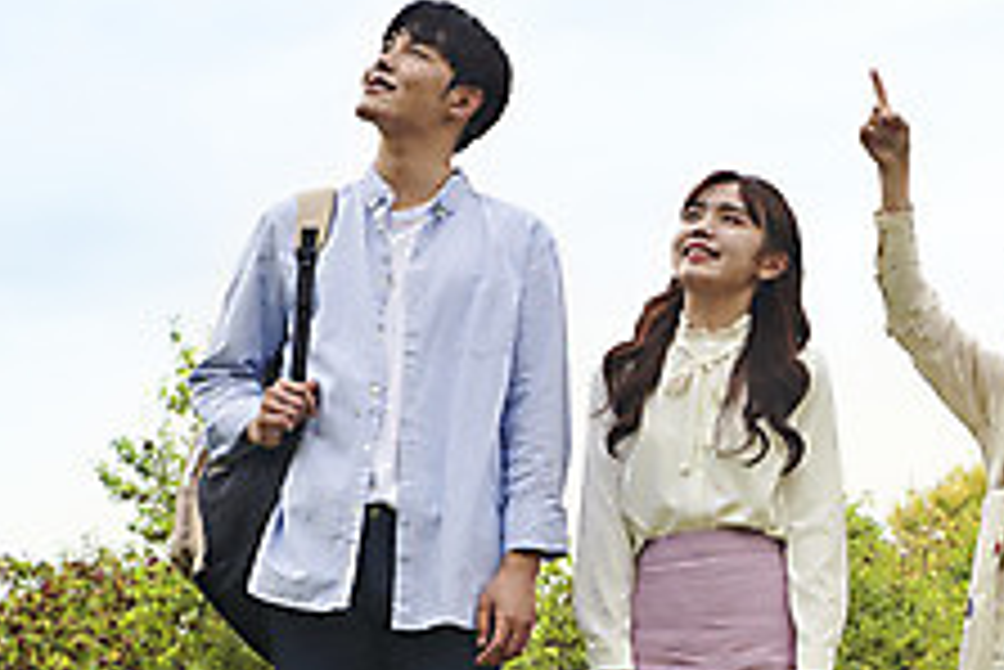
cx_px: 948
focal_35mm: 94
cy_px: 378
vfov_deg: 14.6
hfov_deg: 21.1
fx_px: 2623
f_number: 4.5
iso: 320
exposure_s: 1/320
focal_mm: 35
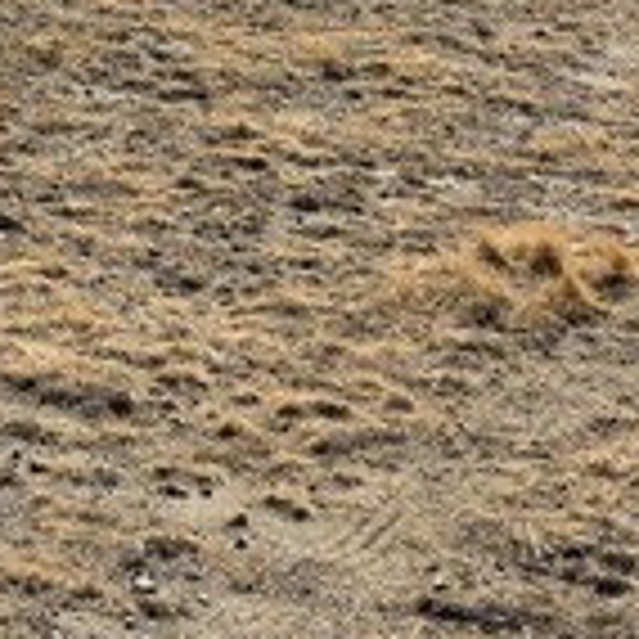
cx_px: -598
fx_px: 3070
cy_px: -702
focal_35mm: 147
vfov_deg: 10.7
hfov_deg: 10.9
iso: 50
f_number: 1.7
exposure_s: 1/7944
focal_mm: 6.3
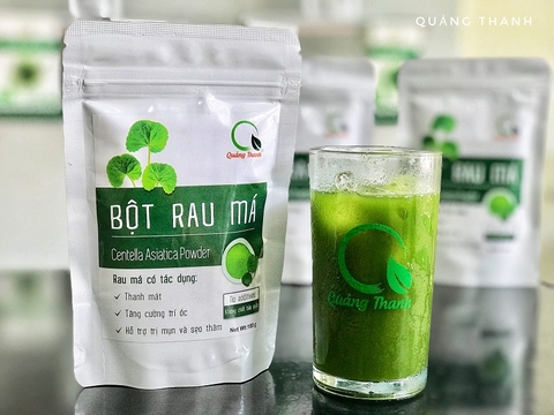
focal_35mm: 57
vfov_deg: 25.7
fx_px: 912
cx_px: 277
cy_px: 208
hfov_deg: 33.8
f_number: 2.8
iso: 100
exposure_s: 1/100
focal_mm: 6.6
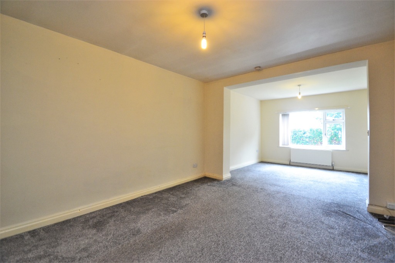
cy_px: 132
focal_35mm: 15
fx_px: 165
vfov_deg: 77.3
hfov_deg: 100.4
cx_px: 198
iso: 800
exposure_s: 1/60
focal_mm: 10
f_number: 4
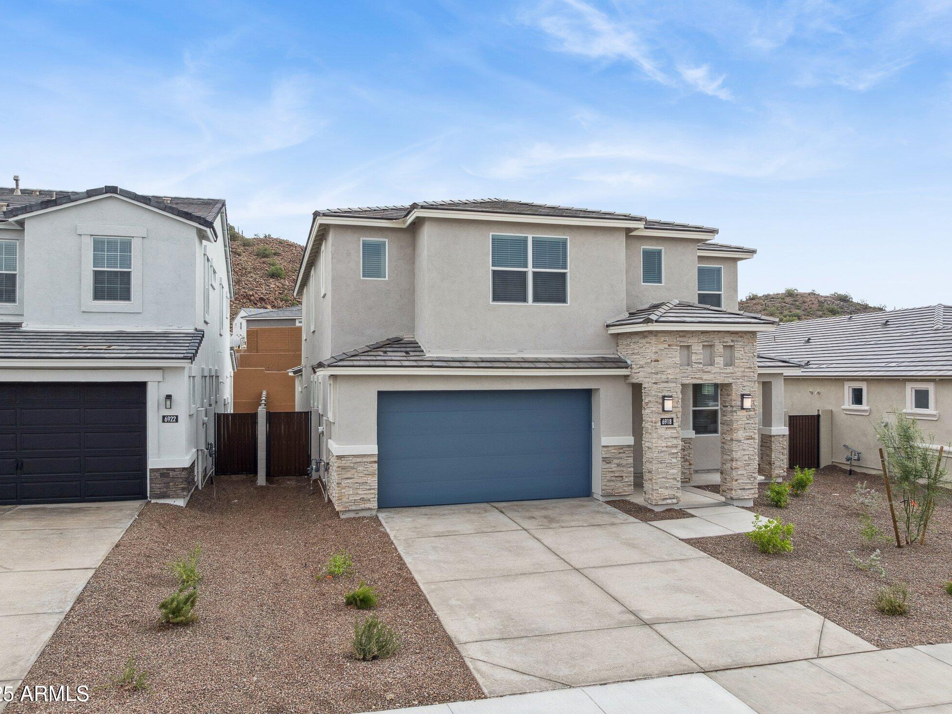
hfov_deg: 69.4
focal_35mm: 25
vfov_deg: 54.9
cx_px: 462
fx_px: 688
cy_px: 356
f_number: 5.6
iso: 100
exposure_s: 1/240
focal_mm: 12.3
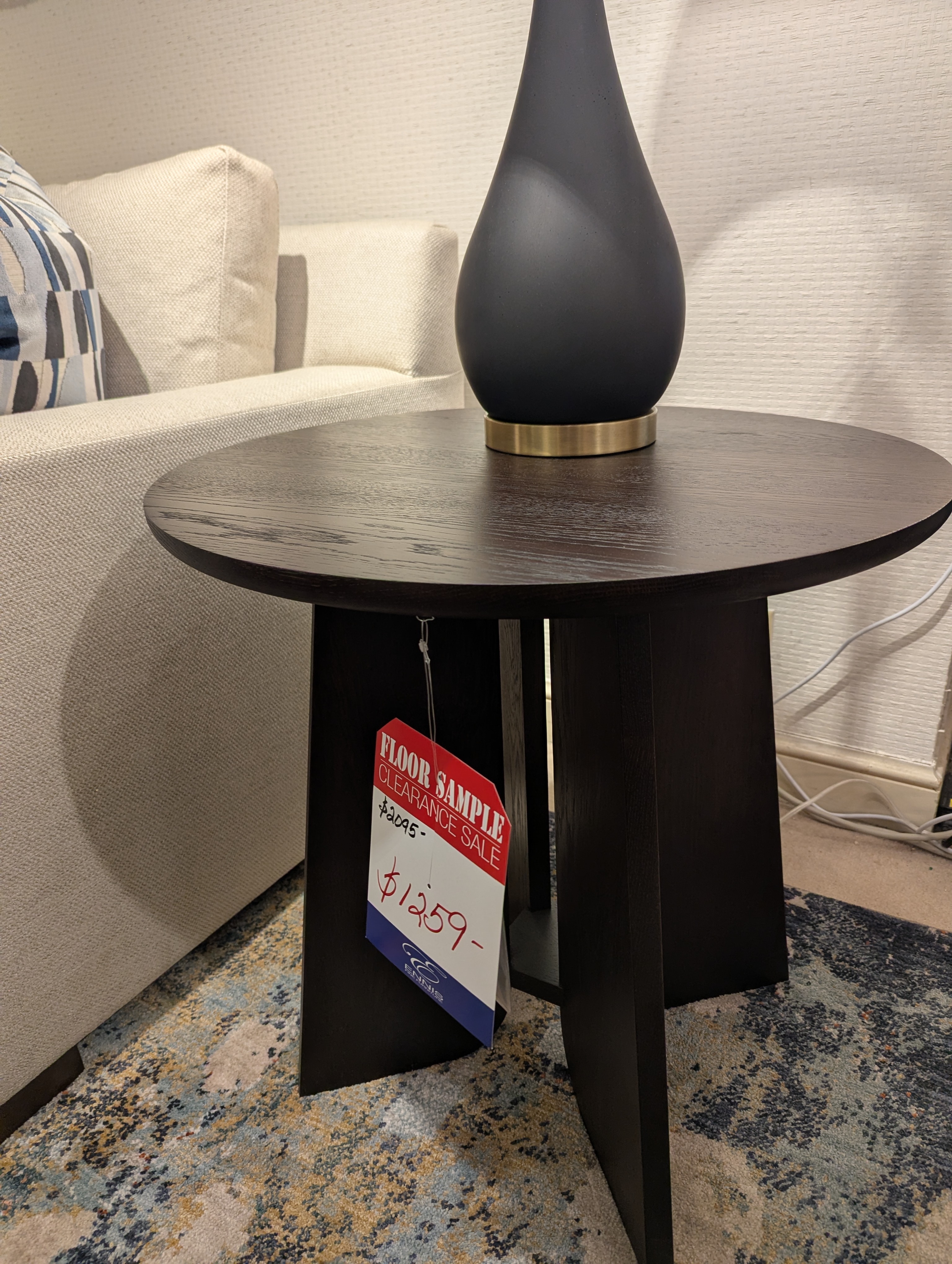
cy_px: 632
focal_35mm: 24
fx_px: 878
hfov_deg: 56.9
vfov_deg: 71.5
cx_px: 476
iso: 91
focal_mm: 6.81
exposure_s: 1/30
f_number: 1.85
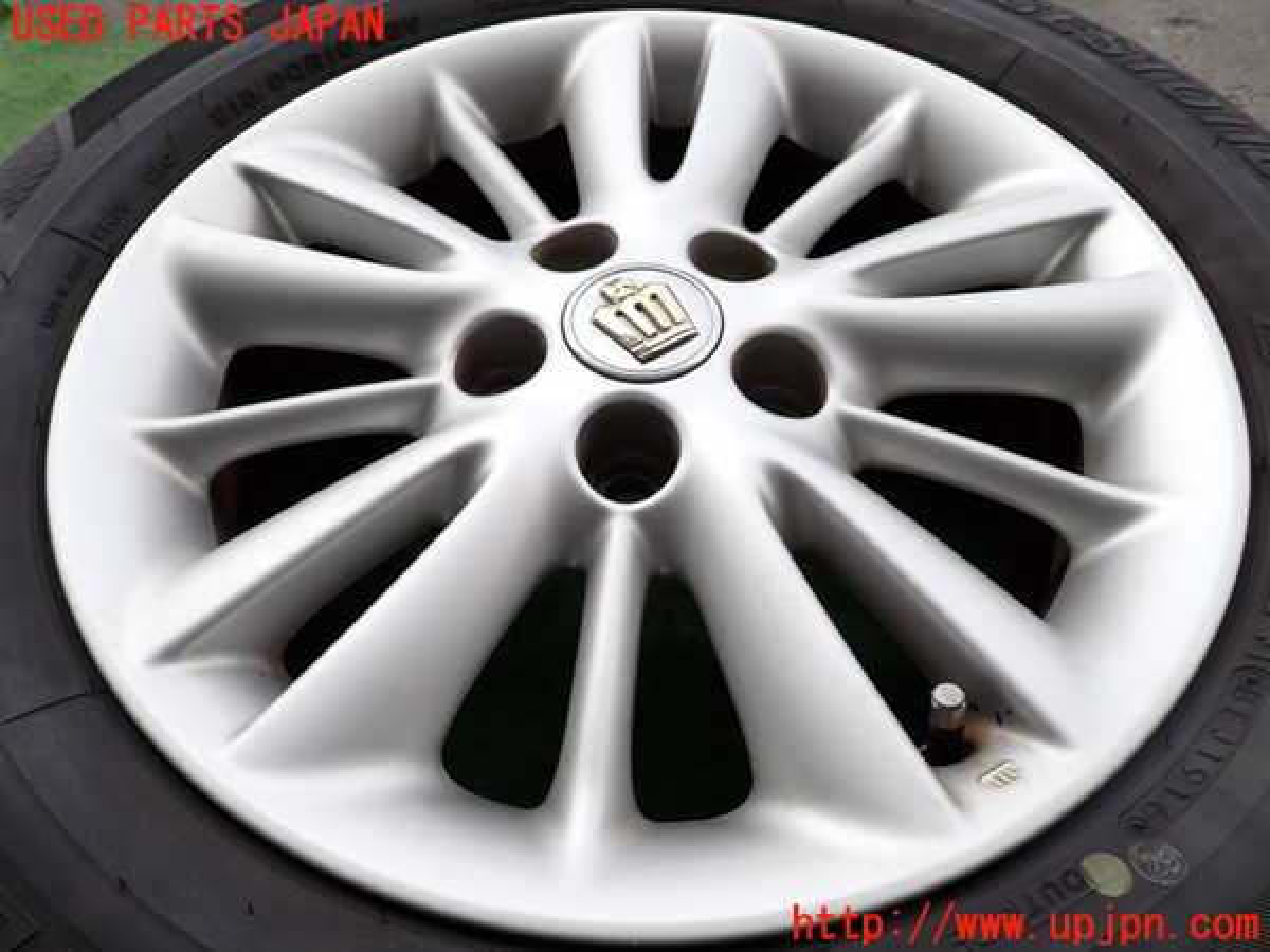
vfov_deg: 54.9
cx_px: 635
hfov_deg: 69.4
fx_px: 917
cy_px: 476
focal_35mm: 25
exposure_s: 1/640
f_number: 2.8
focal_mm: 4.5
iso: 100
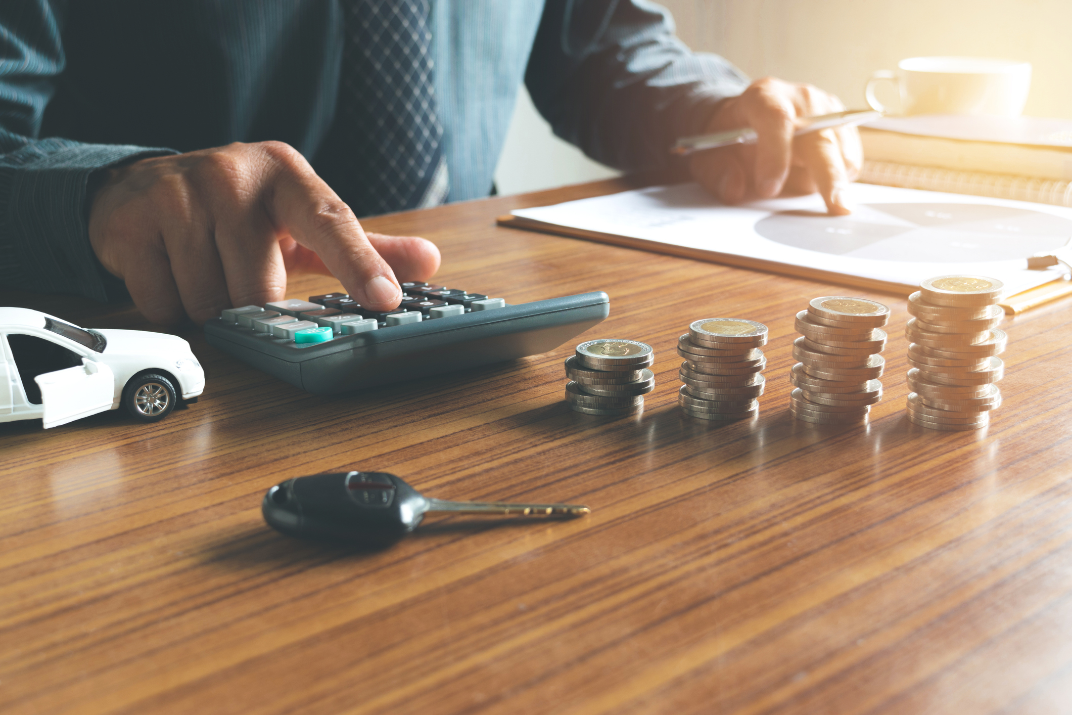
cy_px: 358
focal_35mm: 51
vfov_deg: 26.5
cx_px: 536
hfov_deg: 38.9
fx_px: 1519
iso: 100
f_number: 8
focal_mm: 34
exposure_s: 1/10
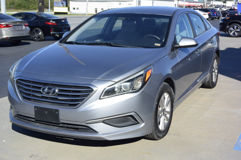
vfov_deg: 26.5
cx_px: 120
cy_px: 80
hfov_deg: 38.9
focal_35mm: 51
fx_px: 341
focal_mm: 18.9
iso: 160
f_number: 5
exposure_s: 1/800
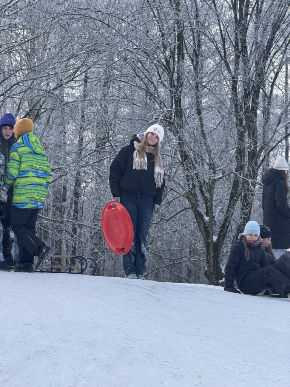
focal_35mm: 120
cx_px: 145
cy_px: 194
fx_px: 1340
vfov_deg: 16.4
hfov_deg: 12.3
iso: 50
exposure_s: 1/473
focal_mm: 15.66
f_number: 2.8
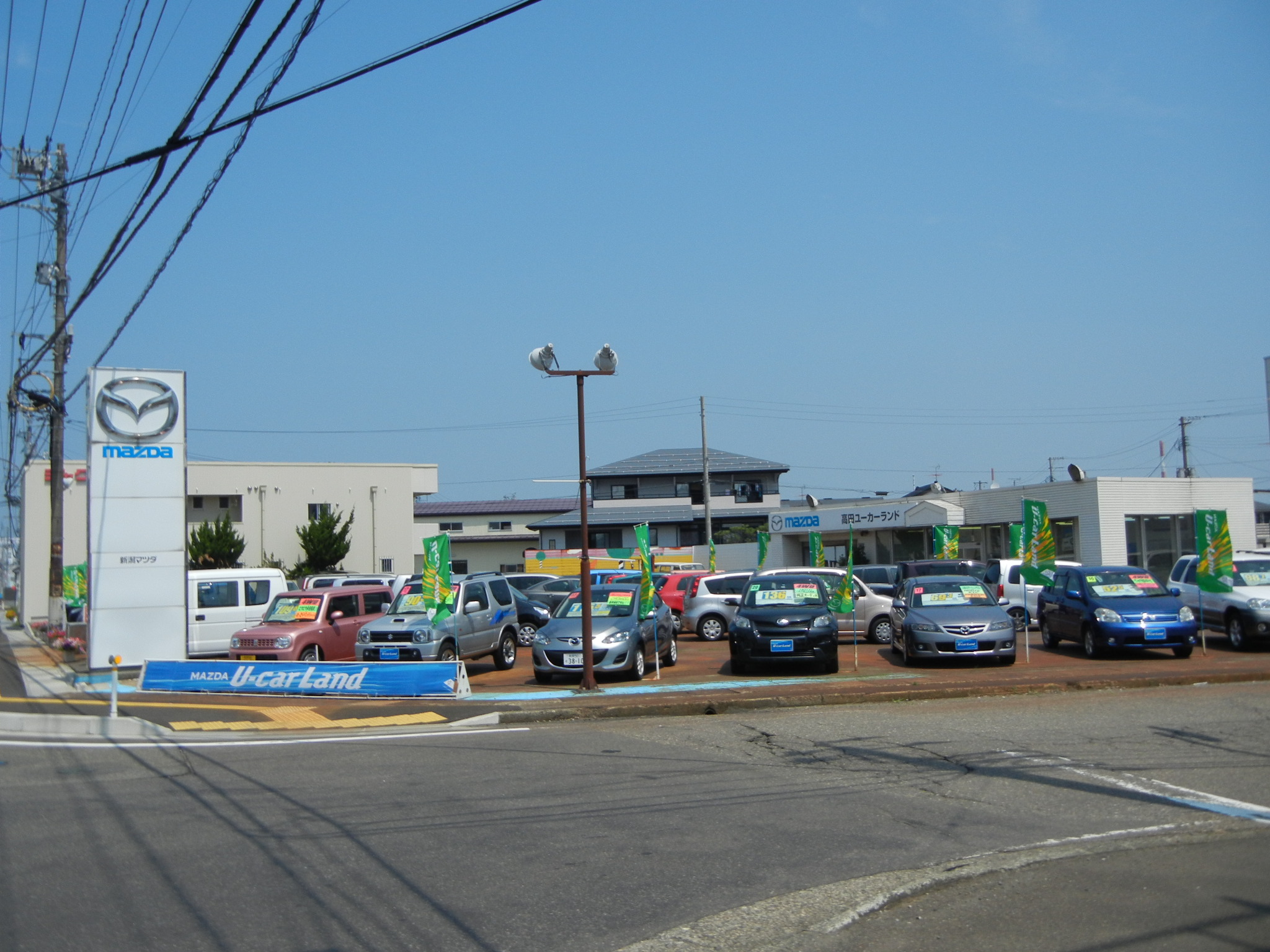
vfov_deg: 41.8
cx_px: 635
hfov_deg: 54.0
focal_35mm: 34
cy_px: 476
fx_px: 1247
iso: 160
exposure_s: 1/605
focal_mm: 6.2
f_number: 7.2
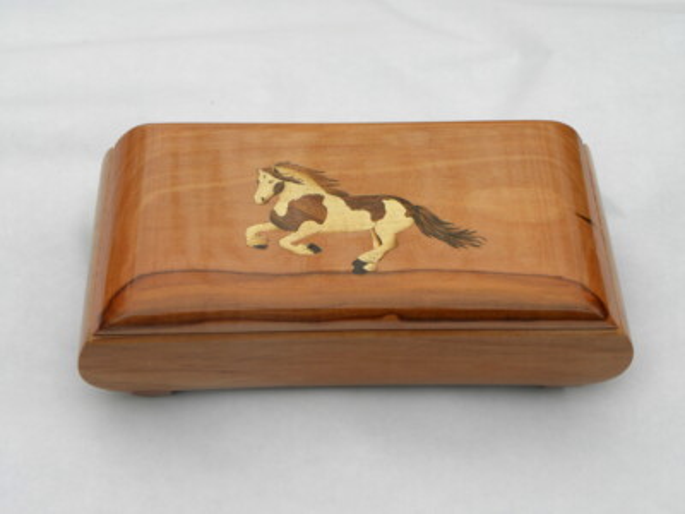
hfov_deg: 26.0
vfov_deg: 19.6
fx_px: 1484
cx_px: 342
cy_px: 257
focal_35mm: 75
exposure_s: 1/65.2
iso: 67
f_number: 4
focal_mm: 13.4
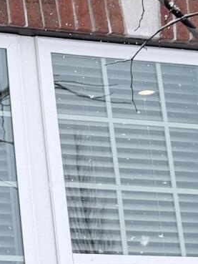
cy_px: 55
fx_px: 991
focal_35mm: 130
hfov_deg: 10.4
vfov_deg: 15.1
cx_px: -214
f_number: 1.78
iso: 80
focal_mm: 6.76
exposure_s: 1/1385
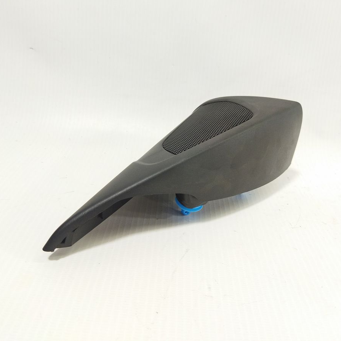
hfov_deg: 51.1
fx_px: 357
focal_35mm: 32
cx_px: 184
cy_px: 170
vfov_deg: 51.1
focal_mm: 4.71
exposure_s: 1/100
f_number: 1.79
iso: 160
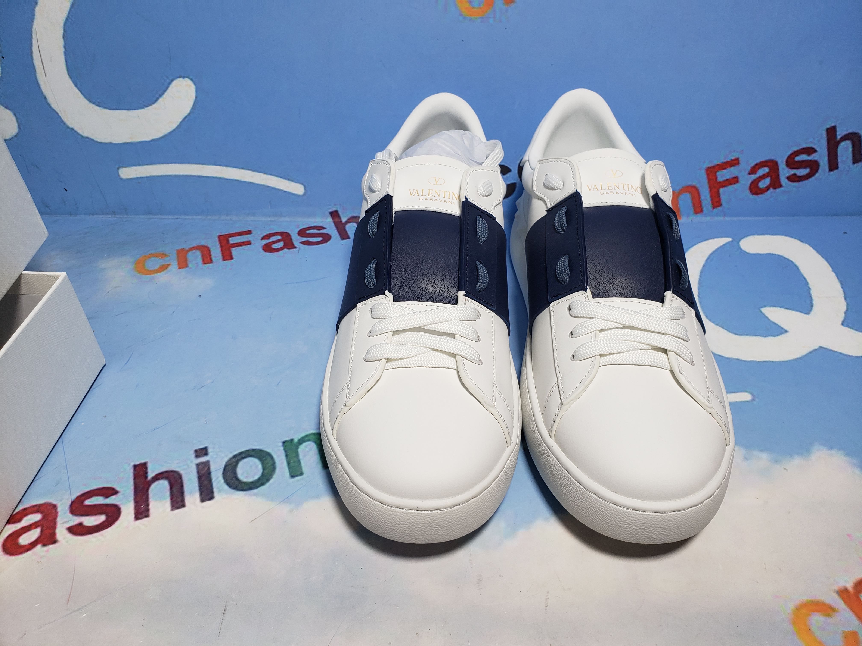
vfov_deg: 53.1
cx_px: 431
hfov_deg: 67.3
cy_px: 323
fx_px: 647
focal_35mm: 26
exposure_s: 1/244
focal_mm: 4.3
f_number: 2.4
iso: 50
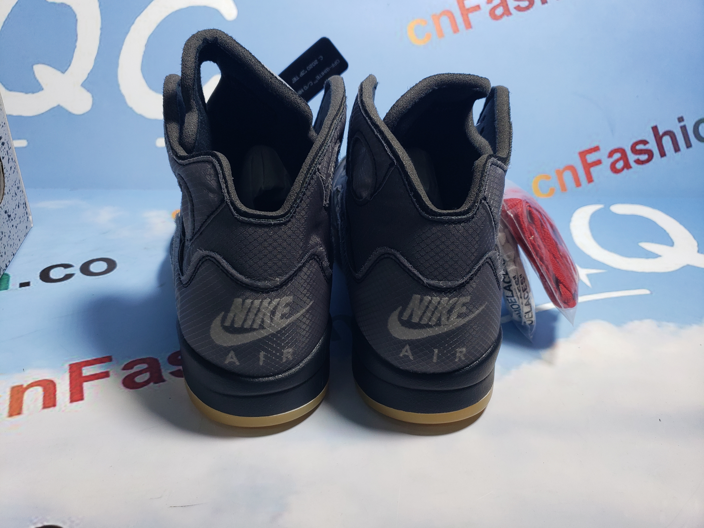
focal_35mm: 26
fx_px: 529
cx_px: 352
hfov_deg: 67.3
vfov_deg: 53.1
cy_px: 264
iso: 50
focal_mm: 4.3
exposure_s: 1/374
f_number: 1.5
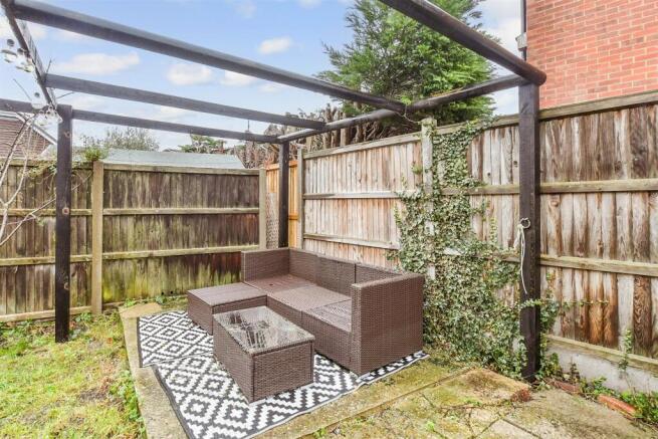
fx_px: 274
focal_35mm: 15
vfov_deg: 77.4
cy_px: 220
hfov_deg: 100.4
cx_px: 329
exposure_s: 1/15
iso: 400
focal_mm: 10
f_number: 8
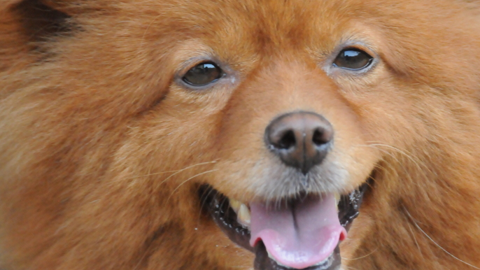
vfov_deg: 1.0
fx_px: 14918
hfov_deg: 1.8
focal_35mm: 1172
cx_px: 313
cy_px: 71
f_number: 6.3
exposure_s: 1/250
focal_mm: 500
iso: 3200
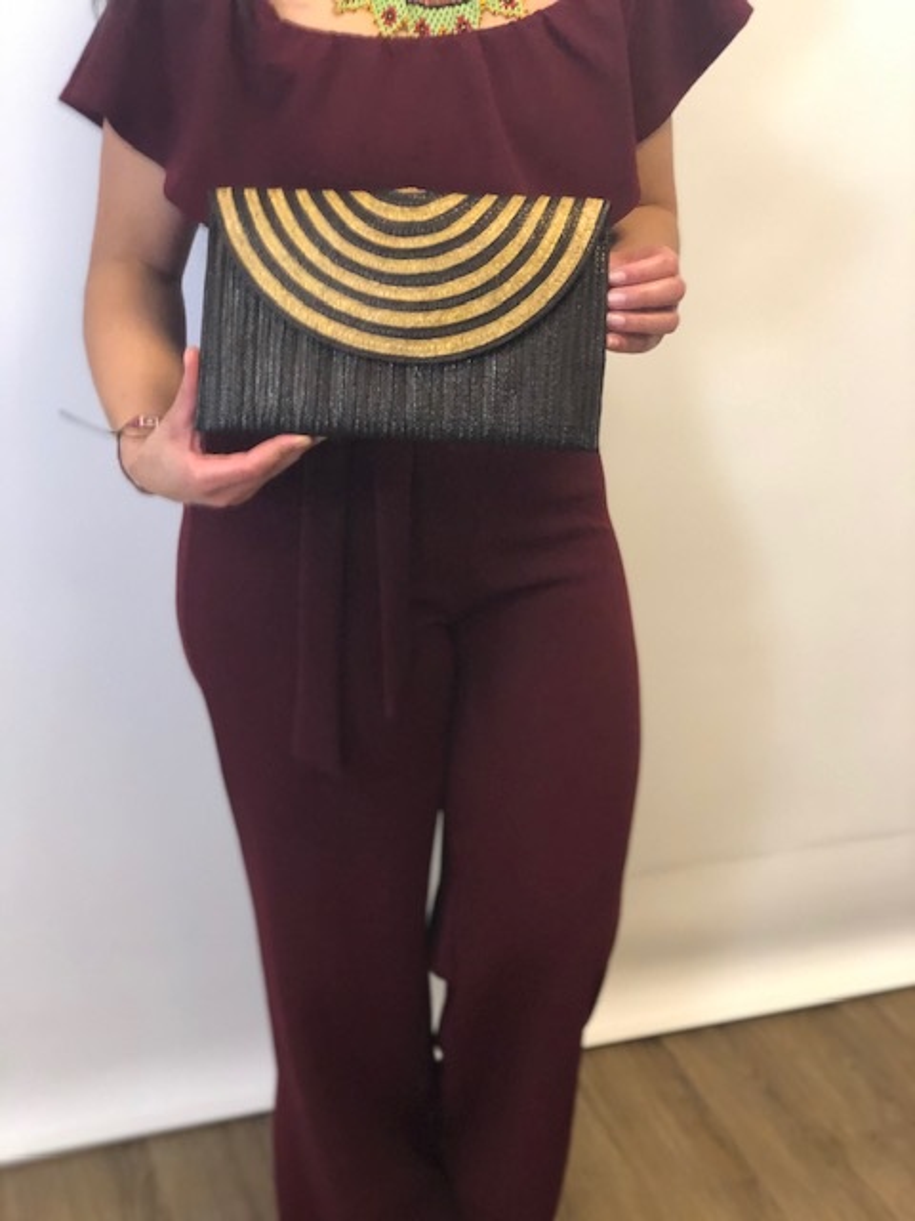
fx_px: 1833
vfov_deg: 36.8
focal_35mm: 52
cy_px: 610
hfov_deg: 28.0
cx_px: 458
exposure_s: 1/30
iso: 125
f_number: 2.4
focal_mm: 6
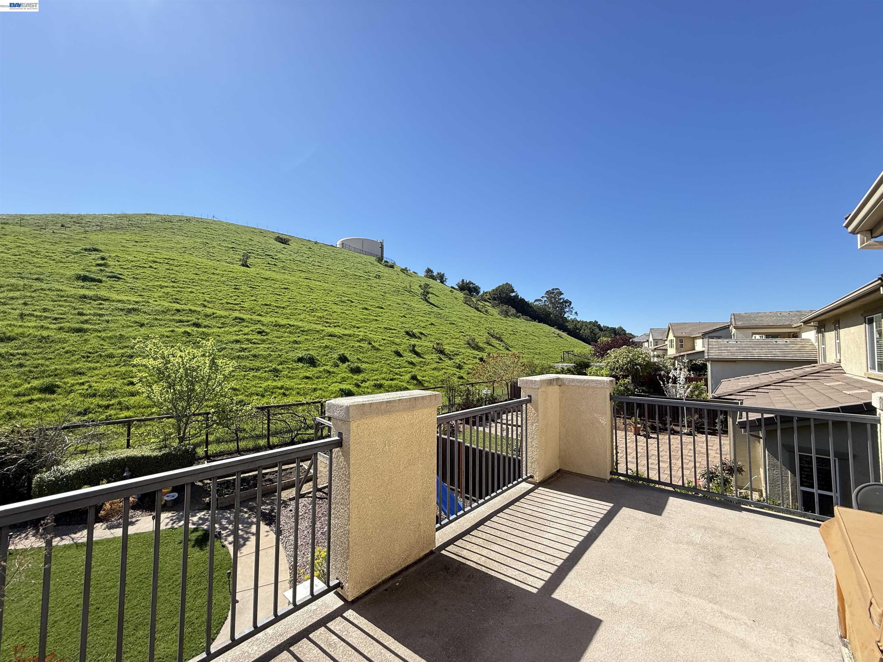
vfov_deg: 85.7
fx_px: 357
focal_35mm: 14
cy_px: 331
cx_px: 442
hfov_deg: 102.1
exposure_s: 1/1050
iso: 50
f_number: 2.2
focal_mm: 2.22
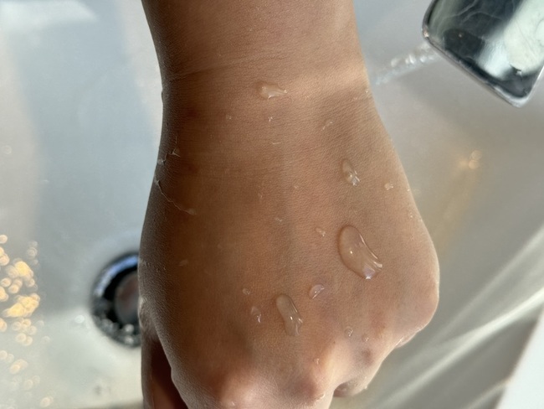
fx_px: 755
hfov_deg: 39.6
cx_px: 272
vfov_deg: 30.3
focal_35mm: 48
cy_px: 204
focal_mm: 6.76
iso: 64
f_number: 1.78
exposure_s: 1/888
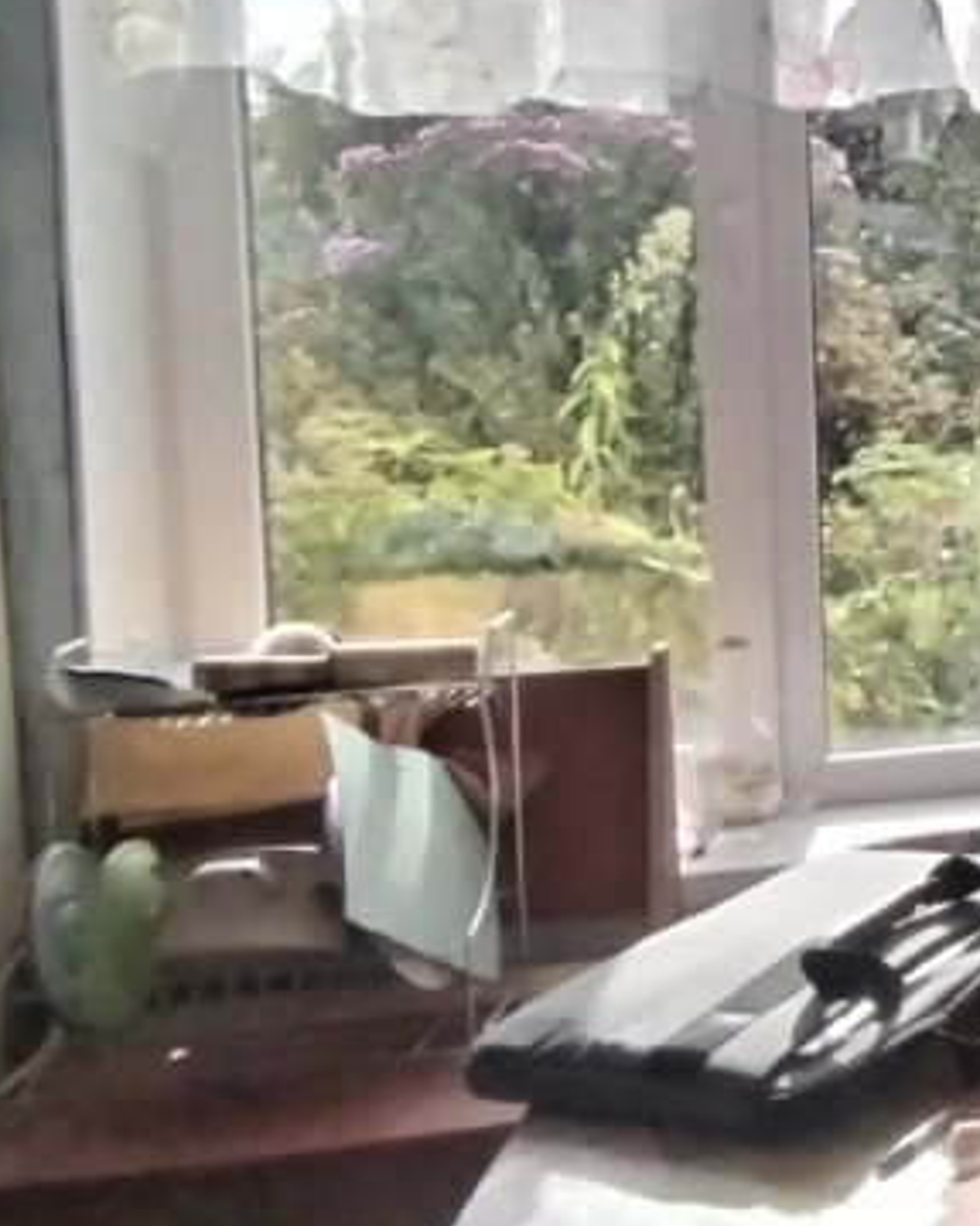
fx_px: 2104
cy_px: 357
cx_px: 1608
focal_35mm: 58
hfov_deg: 20.8
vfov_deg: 32.1
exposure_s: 1/360
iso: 100
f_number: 2.2
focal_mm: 1.42
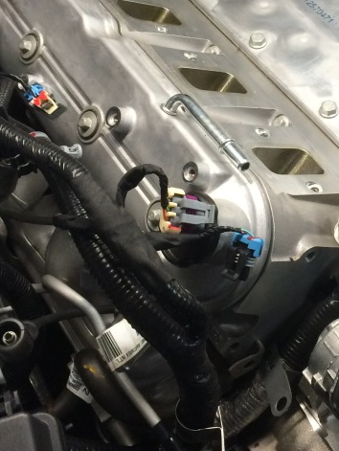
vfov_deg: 30.3
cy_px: 129
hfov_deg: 22.6
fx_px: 822
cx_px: 326
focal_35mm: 63
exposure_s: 1/30
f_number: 2.2
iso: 80
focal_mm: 4.15
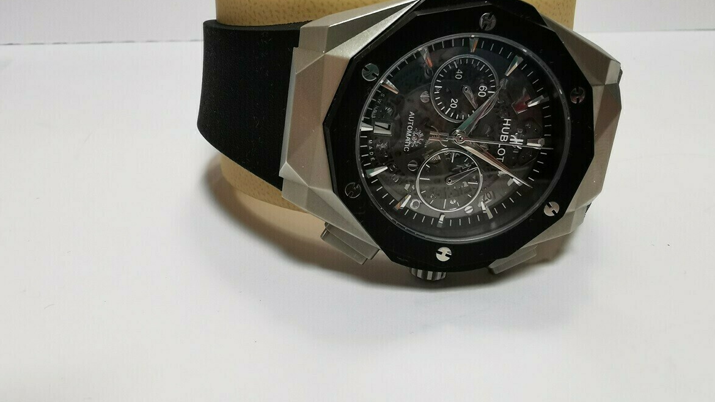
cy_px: 129
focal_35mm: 31
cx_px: 386
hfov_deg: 62.5
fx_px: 588
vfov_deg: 37.3
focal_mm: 2.35
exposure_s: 1/50
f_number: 2.2
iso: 200
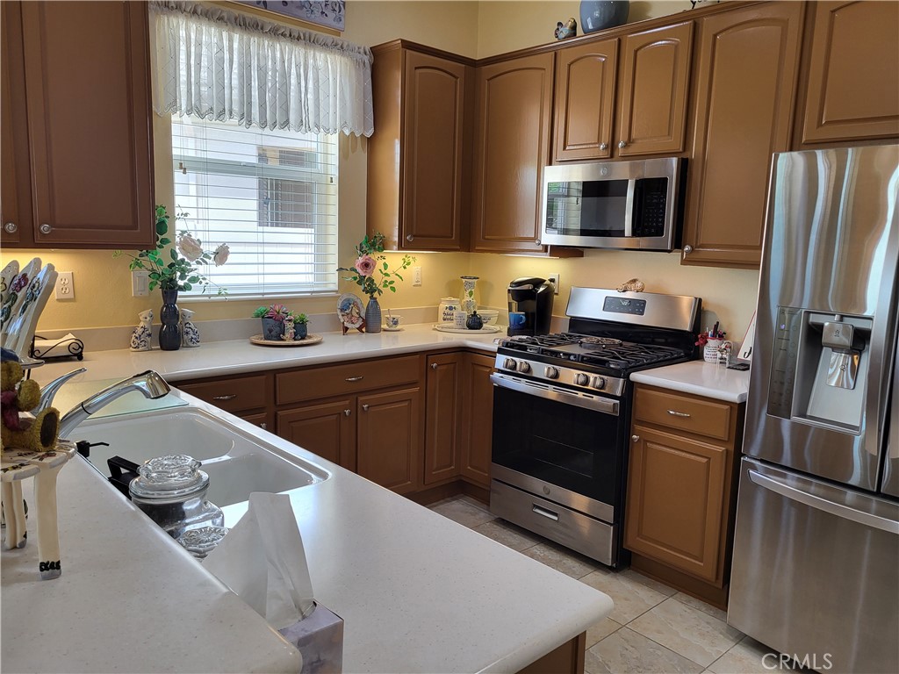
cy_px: 337
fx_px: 675
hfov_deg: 67.3
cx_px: 450
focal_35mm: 26
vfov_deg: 53.1
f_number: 1.8
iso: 125
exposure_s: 1/120
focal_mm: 5.4
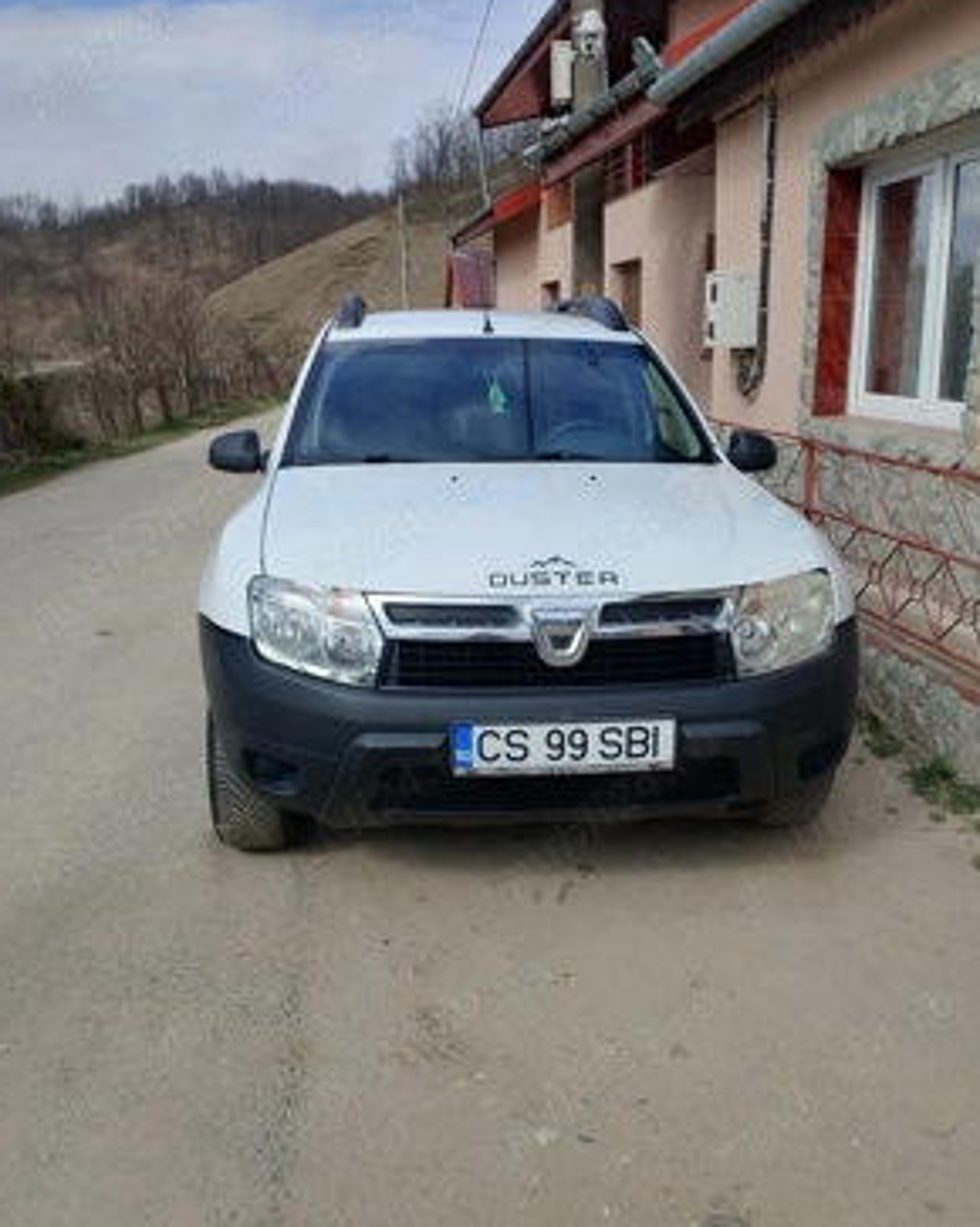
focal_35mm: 28
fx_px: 1016
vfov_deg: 62.2
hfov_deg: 51.5
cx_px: 490
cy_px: 608
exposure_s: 1/2594
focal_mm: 4.25
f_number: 1.8
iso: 100
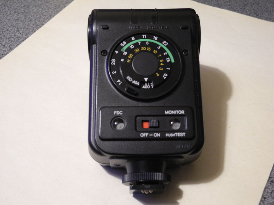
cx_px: 137
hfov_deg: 38.2
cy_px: 102
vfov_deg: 29.1
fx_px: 396
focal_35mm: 50
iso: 400
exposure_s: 1/11.1
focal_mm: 10.7
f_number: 3.5
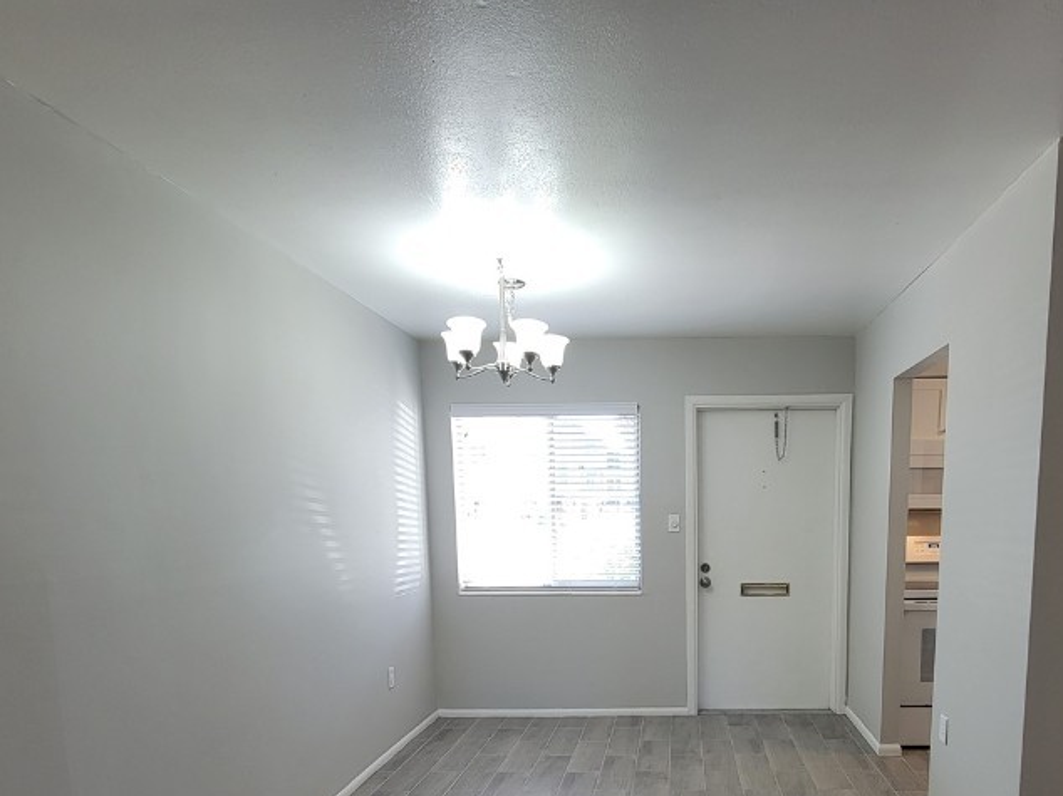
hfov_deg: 77.7
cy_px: 600
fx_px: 645
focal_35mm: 21
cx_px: 657
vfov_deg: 59.9
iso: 80
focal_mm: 2.2
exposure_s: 1/60
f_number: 2.2
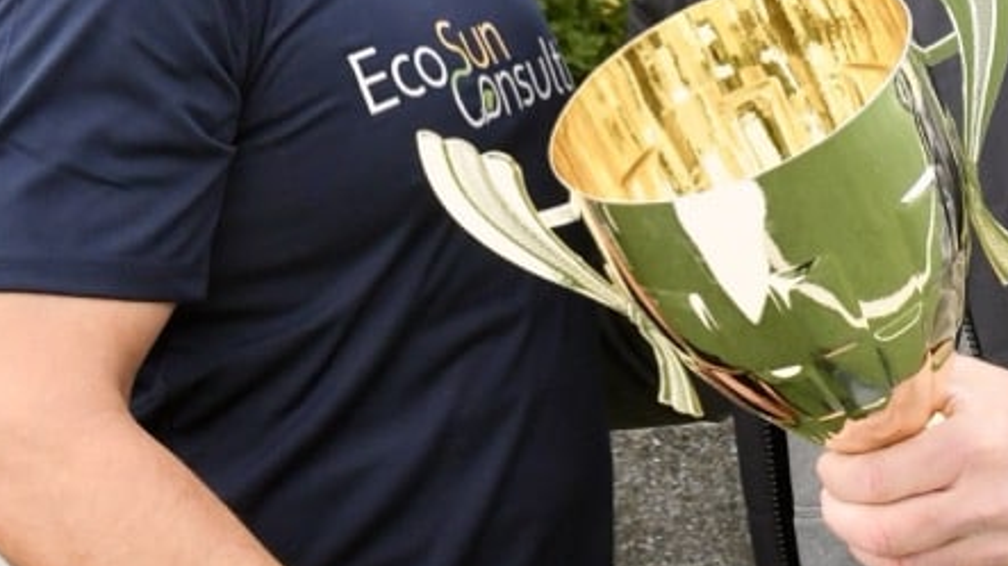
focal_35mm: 115
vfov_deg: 10.5
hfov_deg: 18.2
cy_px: 106
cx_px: 992
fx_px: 3073
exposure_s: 1/800
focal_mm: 38
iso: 6400
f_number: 13
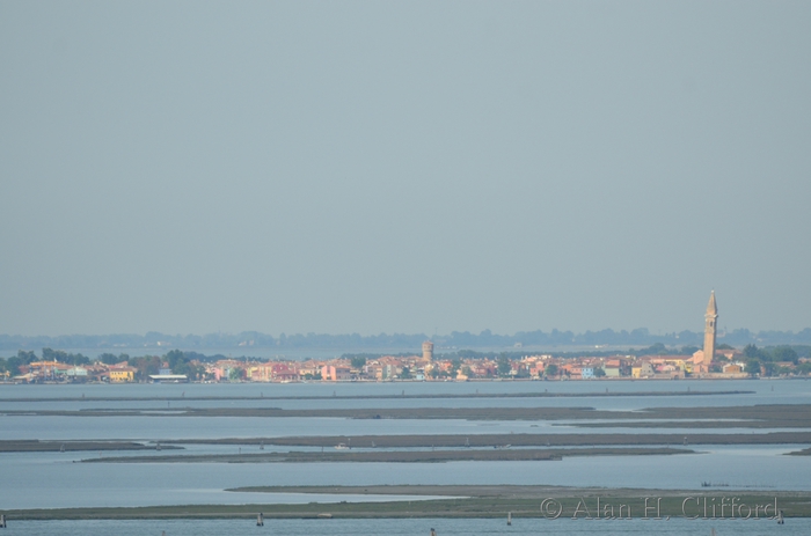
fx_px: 13483
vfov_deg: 2.3
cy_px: 268
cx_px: 406
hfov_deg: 3.4
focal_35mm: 600
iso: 160
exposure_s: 1/640
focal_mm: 400
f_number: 5.6
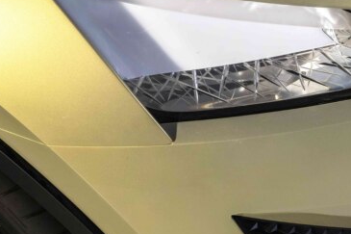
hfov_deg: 16.8
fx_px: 1169
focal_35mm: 120
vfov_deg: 11.4
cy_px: 147
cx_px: 339
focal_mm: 57
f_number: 14
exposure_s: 1/2
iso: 400
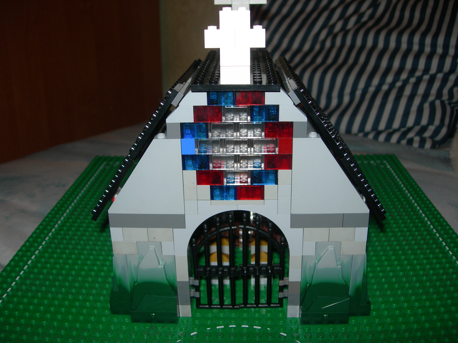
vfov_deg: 37.7
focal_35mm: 38
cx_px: 229
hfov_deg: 49.0
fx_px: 503
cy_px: 172
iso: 50
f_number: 2.8
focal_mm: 7.8
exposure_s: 1/60.1
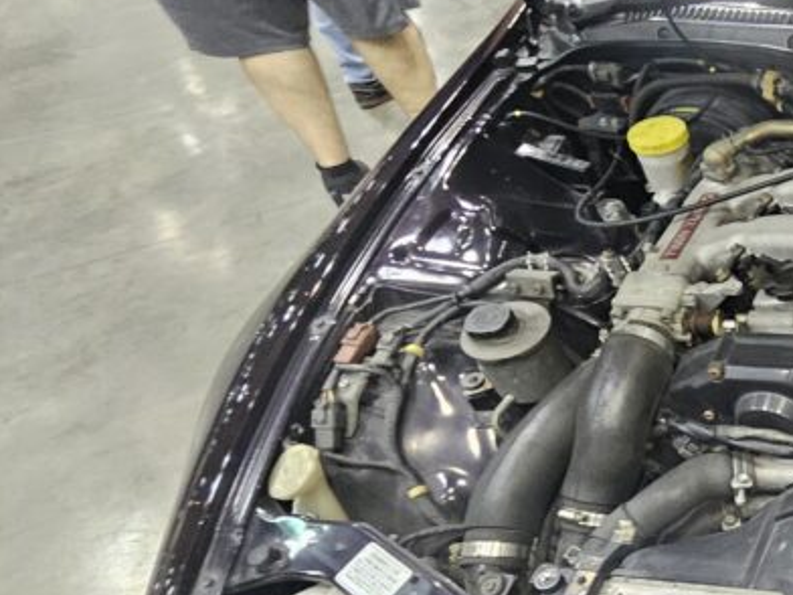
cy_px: 421
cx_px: 999
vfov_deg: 41.0
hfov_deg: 37.2
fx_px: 779
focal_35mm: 34
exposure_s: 1/30
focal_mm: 1.7
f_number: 2.2
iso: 400
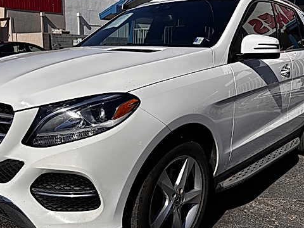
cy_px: 122
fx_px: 316
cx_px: 127
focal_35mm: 36
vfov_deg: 39.6
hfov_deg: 51.1
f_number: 1.78
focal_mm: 6.86
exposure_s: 1/13699
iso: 80
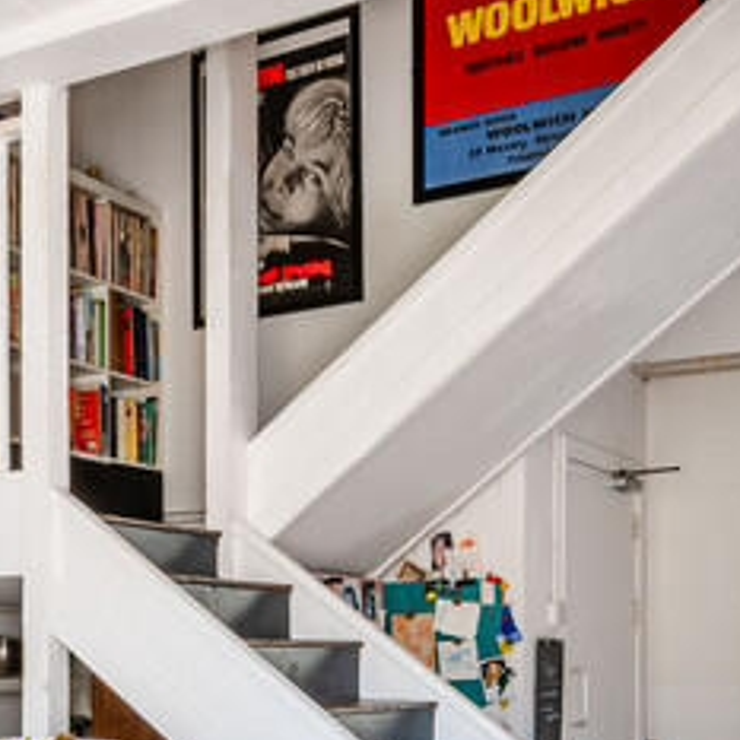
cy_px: 602
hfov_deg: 29.7
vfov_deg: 29.8
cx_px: 121
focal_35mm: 56
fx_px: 1354
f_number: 10
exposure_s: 1/3
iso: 50
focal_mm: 10
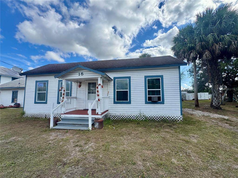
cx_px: 119
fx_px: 96
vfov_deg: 85.7
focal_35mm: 14
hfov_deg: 102.1
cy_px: 89
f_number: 2.2
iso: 40
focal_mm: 2.22
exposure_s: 1/1006
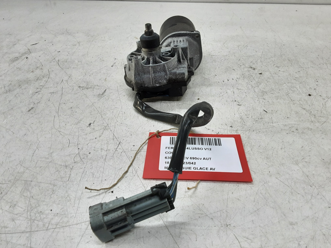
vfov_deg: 51.4
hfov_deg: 65.3
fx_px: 258
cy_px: 124
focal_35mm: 27
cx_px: 166
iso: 64
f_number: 1.9
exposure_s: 1/50
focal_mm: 2.91
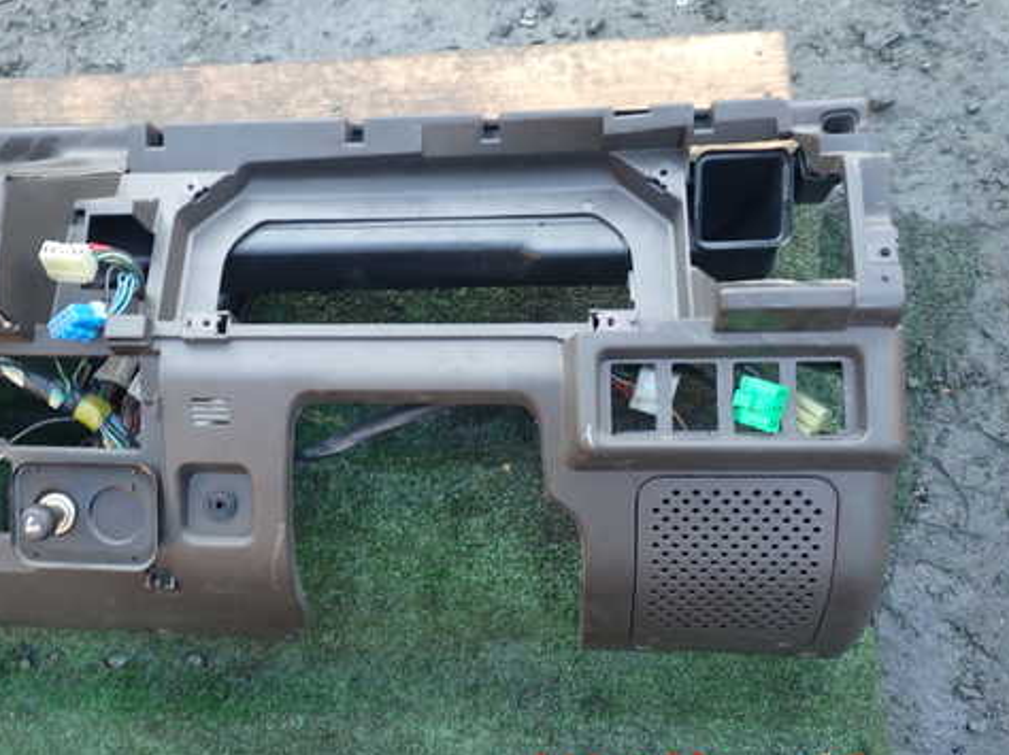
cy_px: 323
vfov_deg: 37.6
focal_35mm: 38
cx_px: 379
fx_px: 1107
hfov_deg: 48.5
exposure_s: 1/40
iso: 200
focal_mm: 5.4
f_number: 2.3
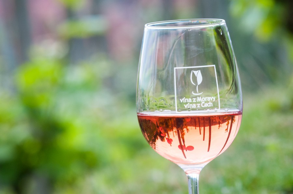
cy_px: 97
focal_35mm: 300
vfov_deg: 4.6
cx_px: 146
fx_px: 2439
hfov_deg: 6.9
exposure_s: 1/400
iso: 500
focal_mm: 200
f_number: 13
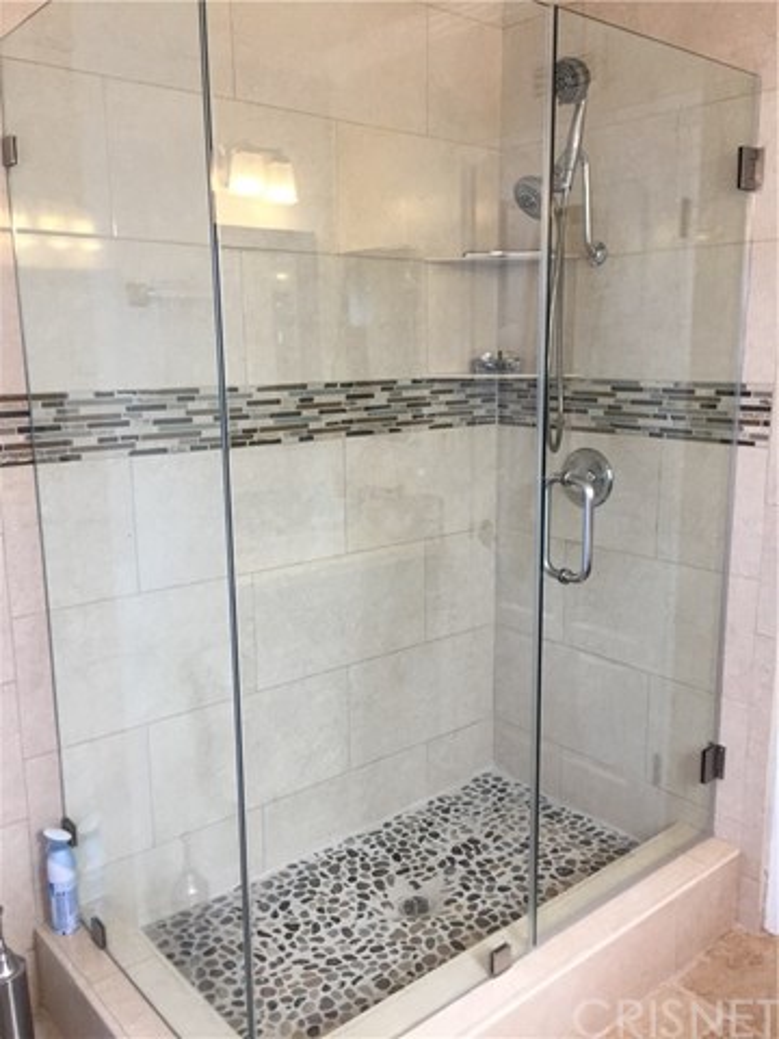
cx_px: 390
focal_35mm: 29
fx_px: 870
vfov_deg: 61.7
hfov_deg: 48.2
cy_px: 520
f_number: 2.2
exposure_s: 1/30
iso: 50
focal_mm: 4.15
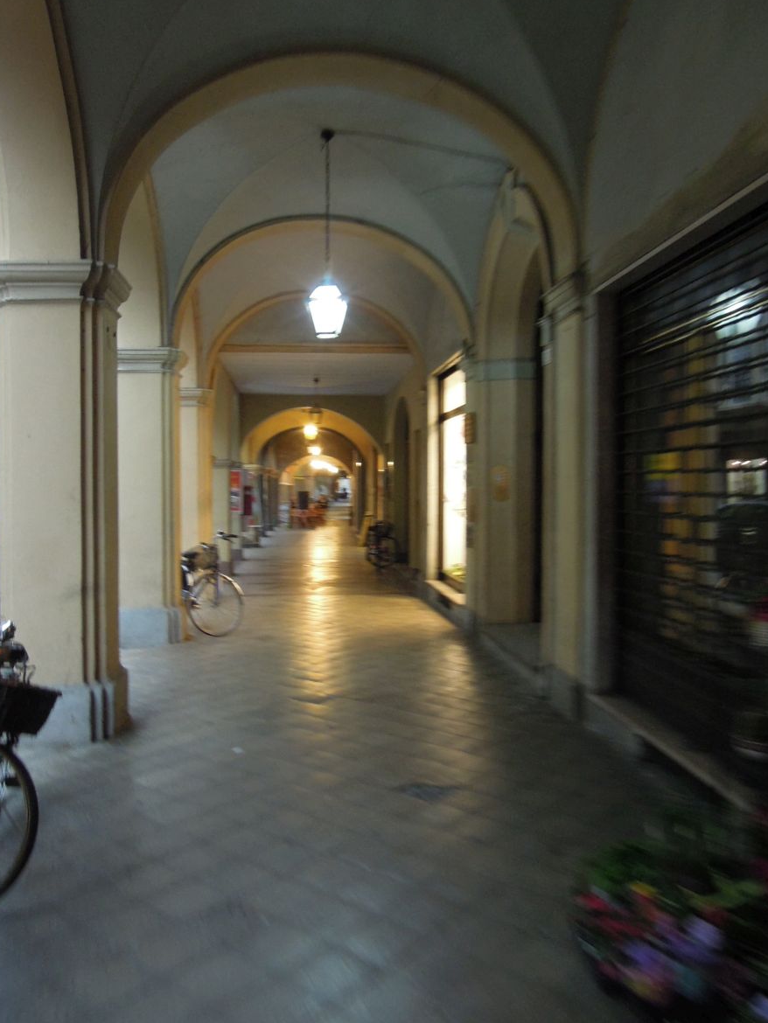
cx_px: 357
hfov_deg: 49.7
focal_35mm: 28
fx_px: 828
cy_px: 487
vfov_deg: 63.4
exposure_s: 1/10
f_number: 2.8
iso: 400
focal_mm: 4.3
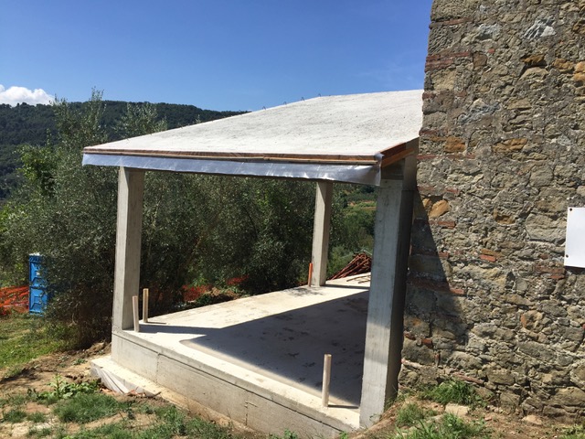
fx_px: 490
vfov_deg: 48.2
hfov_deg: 61.7
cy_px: 220
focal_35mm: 29
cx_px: 292
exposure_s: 1/2475
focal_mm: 4.15
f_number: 2.2
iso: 32
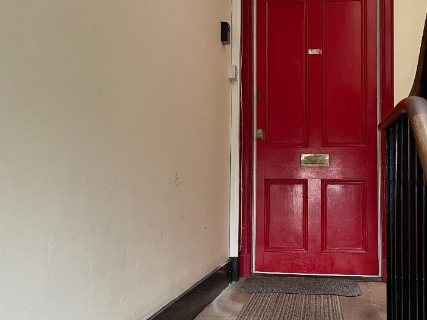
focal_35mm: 38
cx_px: 275
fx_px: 469
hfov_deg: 48.4
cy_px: 170
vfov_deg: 37.7
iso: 1000
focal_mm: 4.2
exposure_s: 1/30
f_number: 1.6
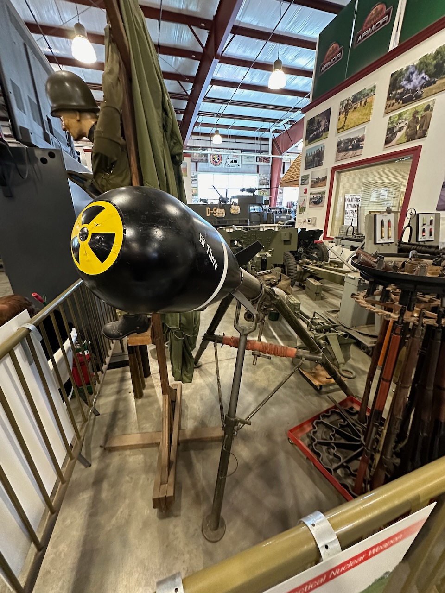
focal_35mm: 14
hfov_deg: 85.7
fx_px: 240
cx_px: 222
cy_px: 296
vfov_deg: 102.1
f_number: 2.2
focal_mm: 2.22
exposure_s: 1/60
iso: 800
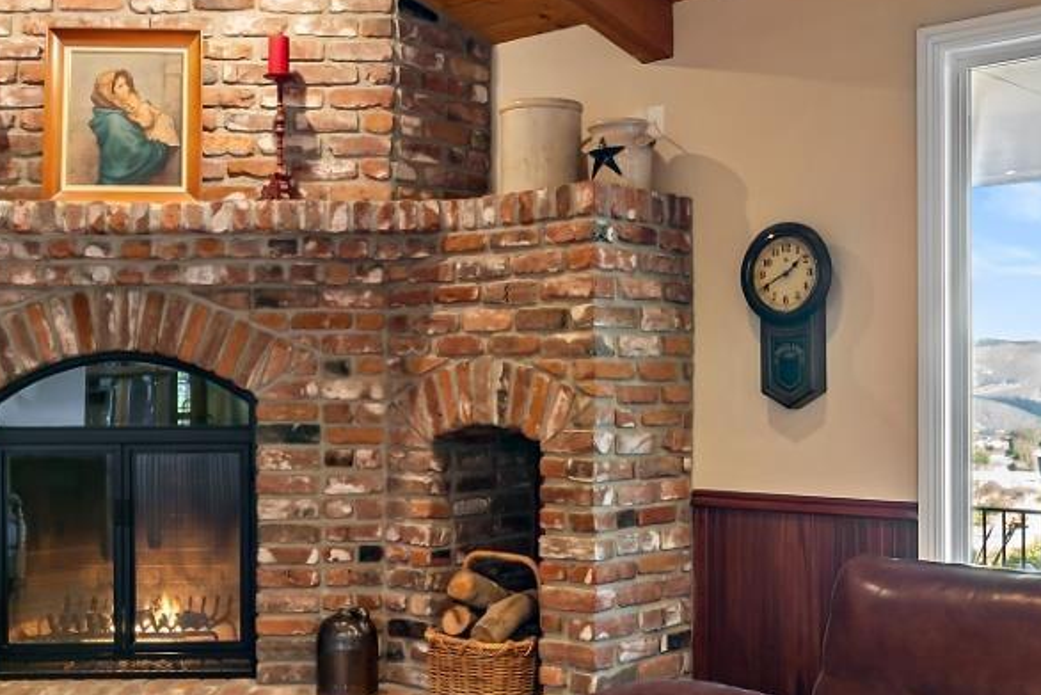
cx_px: 508
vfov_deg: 28.6
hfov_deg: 41.9
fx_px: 1359
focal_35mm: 47
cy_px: 393
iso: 80
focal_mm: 17
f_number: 8
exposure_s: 4
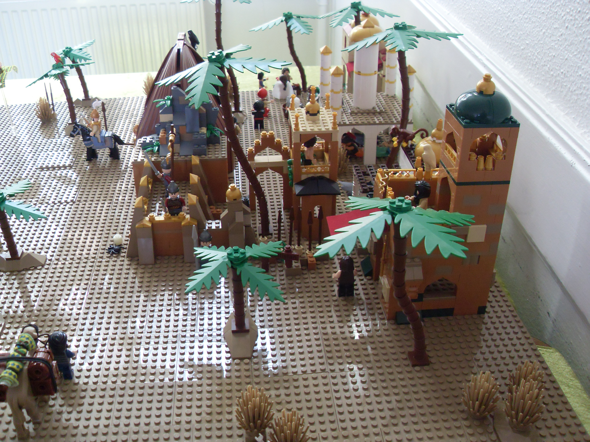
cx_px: 295
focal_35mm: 37
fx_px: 631
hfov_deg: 50.1
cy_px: 221
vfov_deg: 38.7
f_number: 2.8
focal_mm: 6.3
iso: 200
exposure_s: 1/20
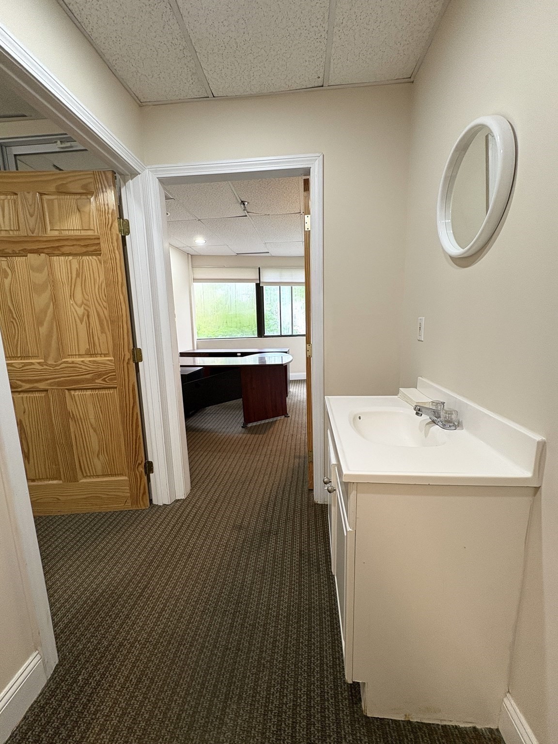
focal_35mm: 14
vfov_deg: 102.1
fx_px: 301
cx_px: 279
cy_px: 372
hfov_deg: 85.7
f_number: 2.2
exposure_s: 1/60
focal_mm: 2.22
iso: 160
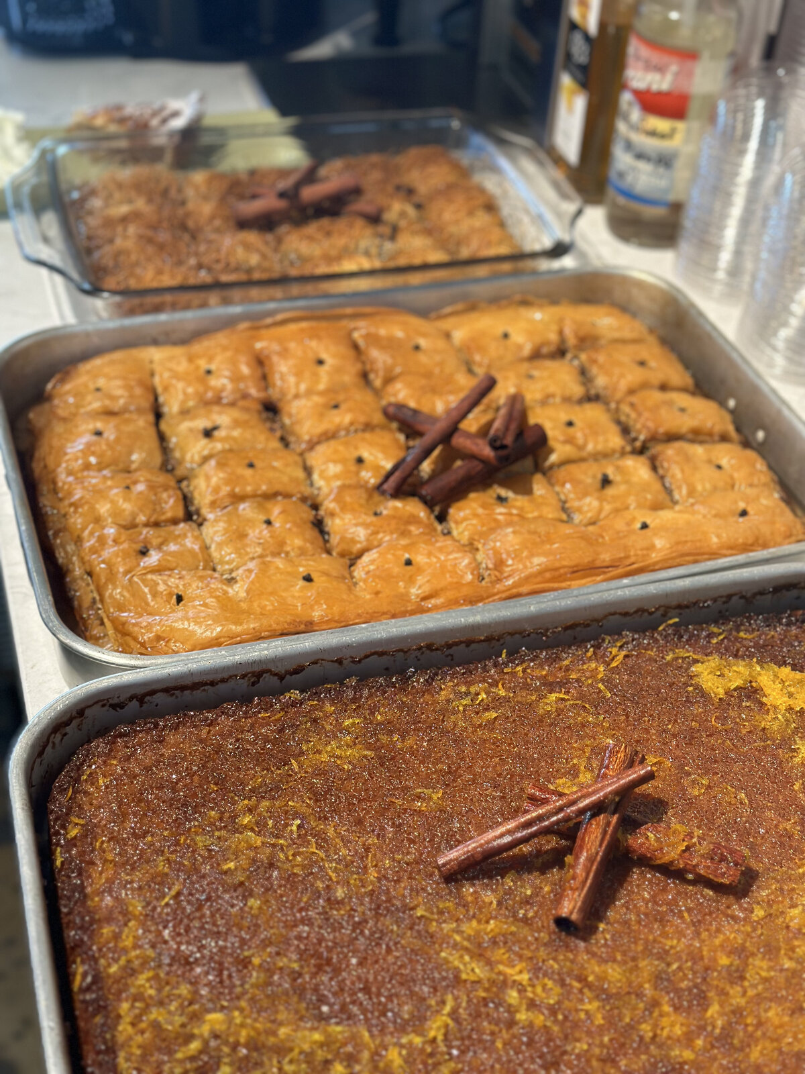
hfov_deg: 30.3
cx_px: 402
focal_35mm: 48
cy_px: 537
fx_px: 1488
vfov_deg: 39.7
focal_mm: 6.86
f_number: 1.78
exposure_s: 1/60
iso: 200
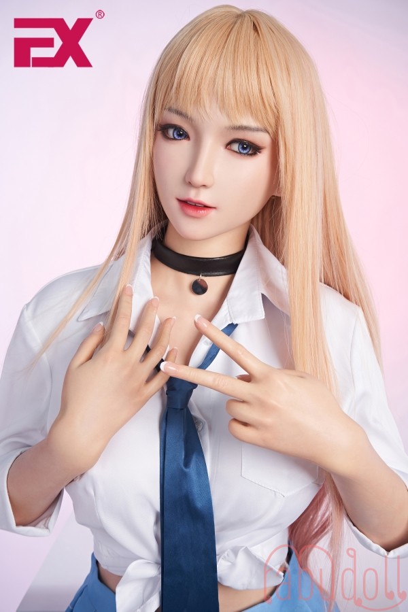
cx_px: 204
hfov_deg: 30.5
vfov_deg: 44.5
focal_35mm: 44
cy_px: 306
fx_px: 748
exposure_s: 1/125
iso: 200
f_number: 8
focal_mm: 44
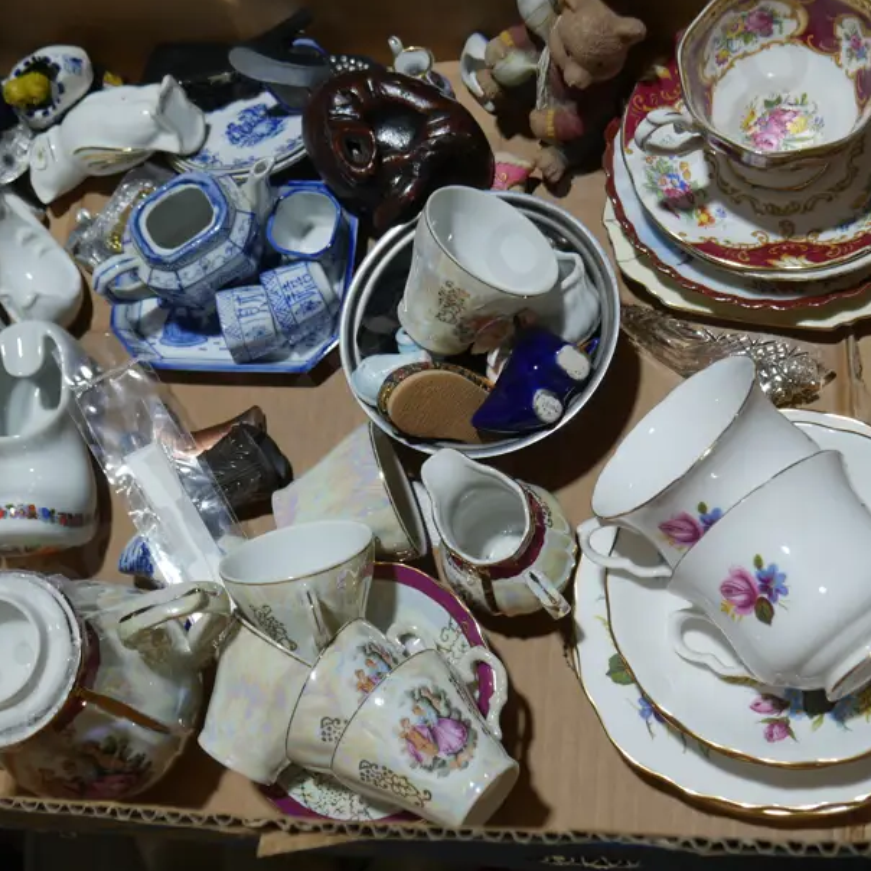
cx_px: 346
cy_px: 381
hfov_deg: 33.3
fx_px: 1452
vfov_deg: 33.4
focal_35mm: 51
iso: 200
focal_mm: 17
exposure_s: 1/125
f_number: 4
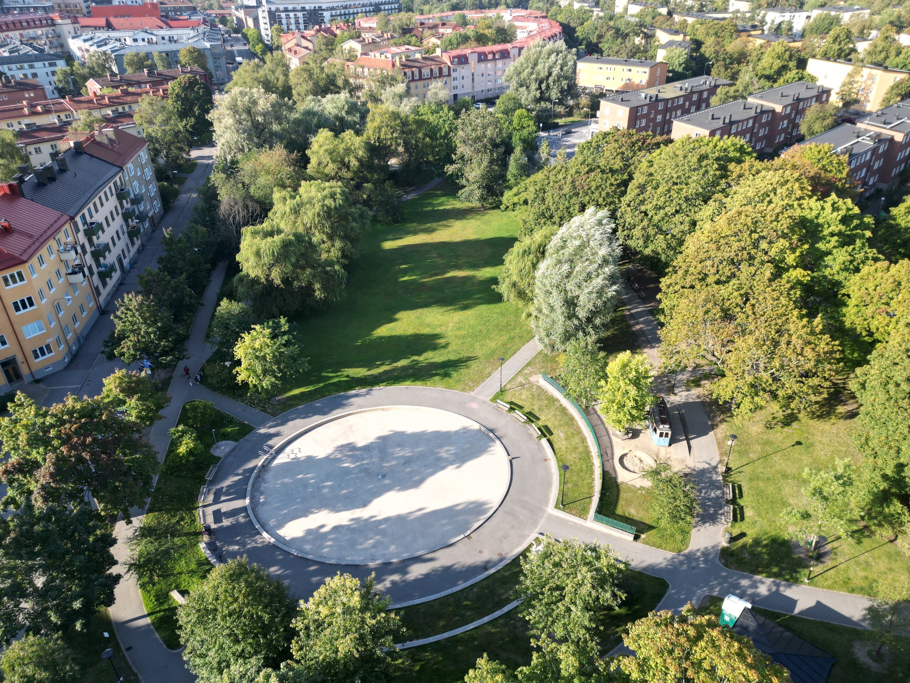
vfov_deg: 56.8
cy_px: 342
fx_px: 631
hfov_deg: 71.6
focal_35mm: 24
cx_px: 455
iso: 100
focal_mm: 6.72
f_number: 1.7
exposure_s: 1/800
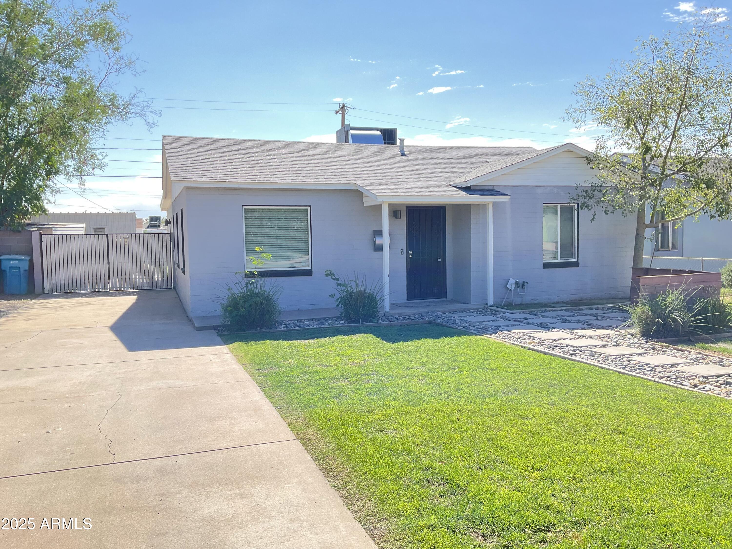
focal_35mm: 29
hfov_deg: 61.7
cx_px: 366
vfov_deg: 48.2
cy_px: 274
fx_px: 613
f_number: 1.8
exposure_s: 1/397
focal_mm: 3
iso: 25
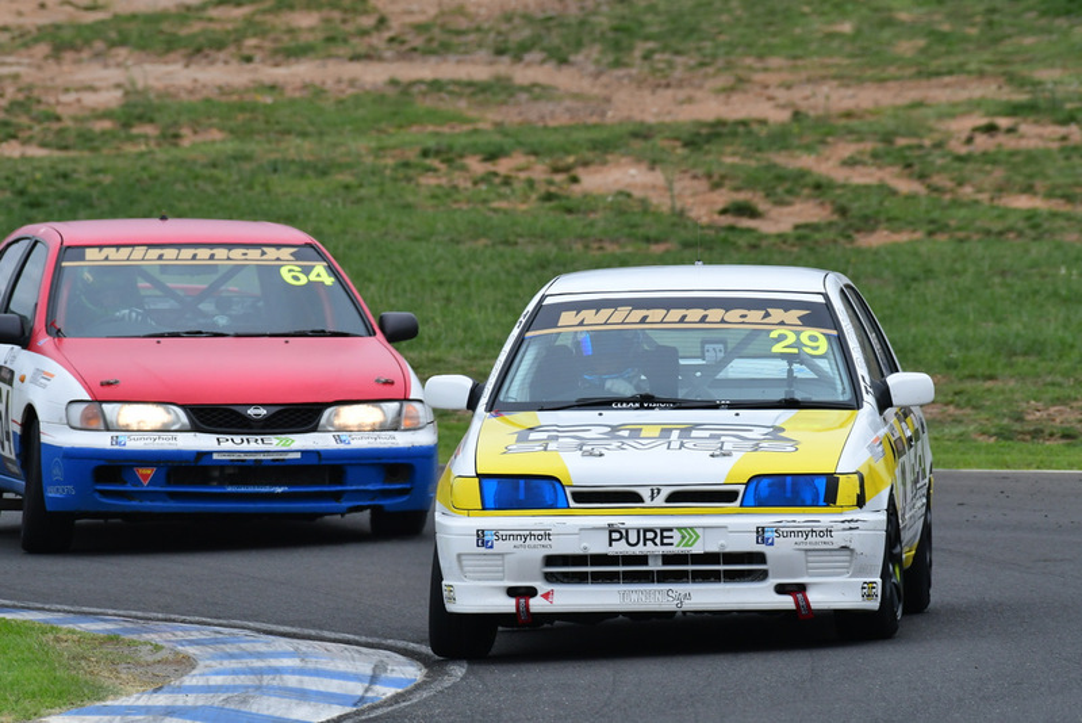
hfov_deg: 2.9
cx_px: 541
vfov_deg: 1.9
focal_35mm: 720
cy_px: 362
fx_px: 21647
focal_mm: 480
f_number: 11
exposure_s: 1/640
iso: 800
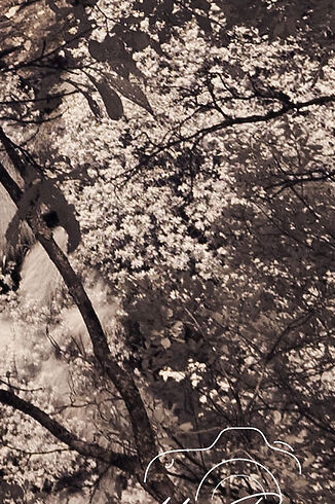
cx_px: -470
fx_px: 2055
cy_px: -650
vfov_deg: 11.8
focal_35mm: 147
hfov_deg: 8.5
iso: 200
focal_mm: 20
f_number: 8
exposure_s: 1/400
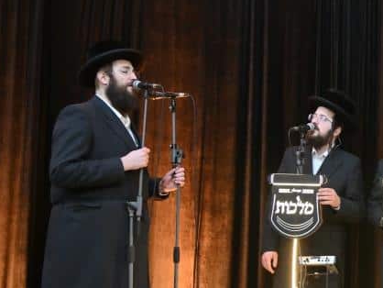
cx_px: 462
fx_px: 808
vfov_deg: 20.1
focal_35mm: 73
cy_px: 208
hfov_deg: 24.2
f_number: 4
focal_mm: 31
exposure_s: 1/160
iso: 1000
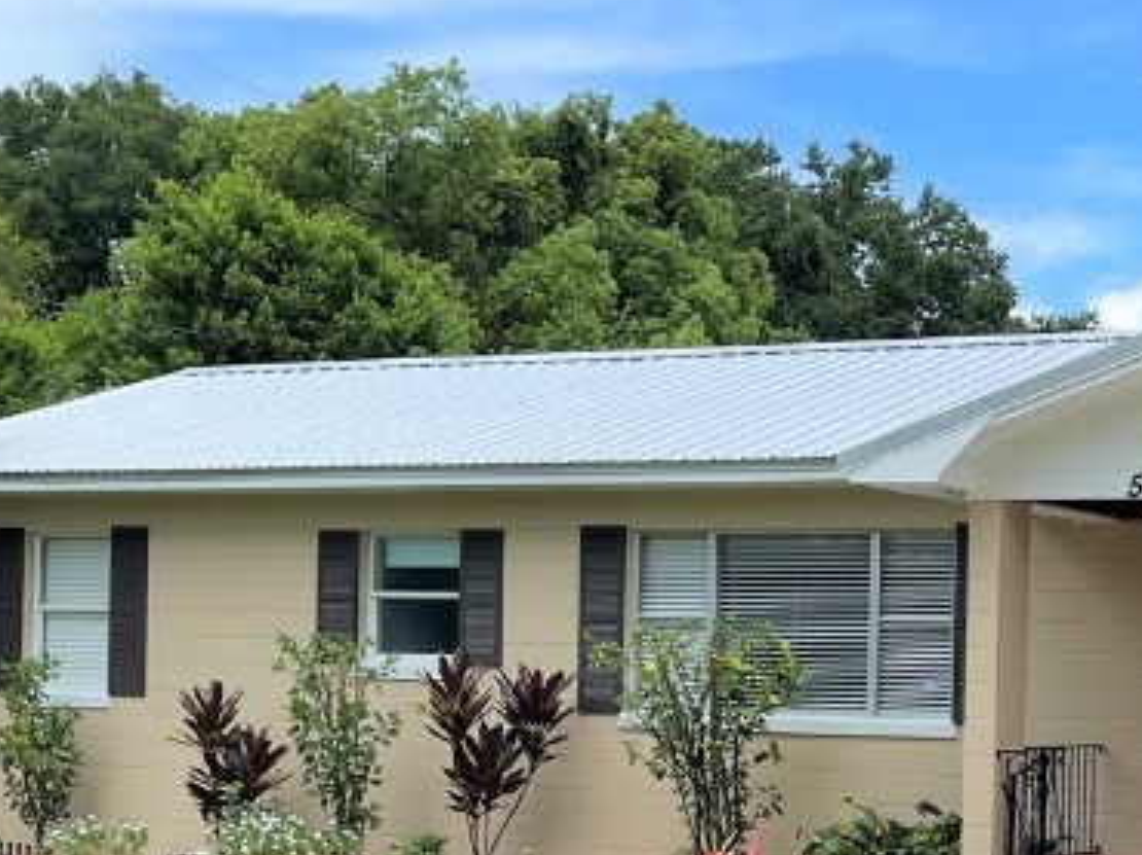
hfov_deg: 26.1
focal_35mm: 72
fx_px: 2374
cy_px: 716
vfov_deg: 20.1
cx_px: 1037
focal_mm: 5.1
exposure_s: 1/3922
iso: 32
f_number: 1.6
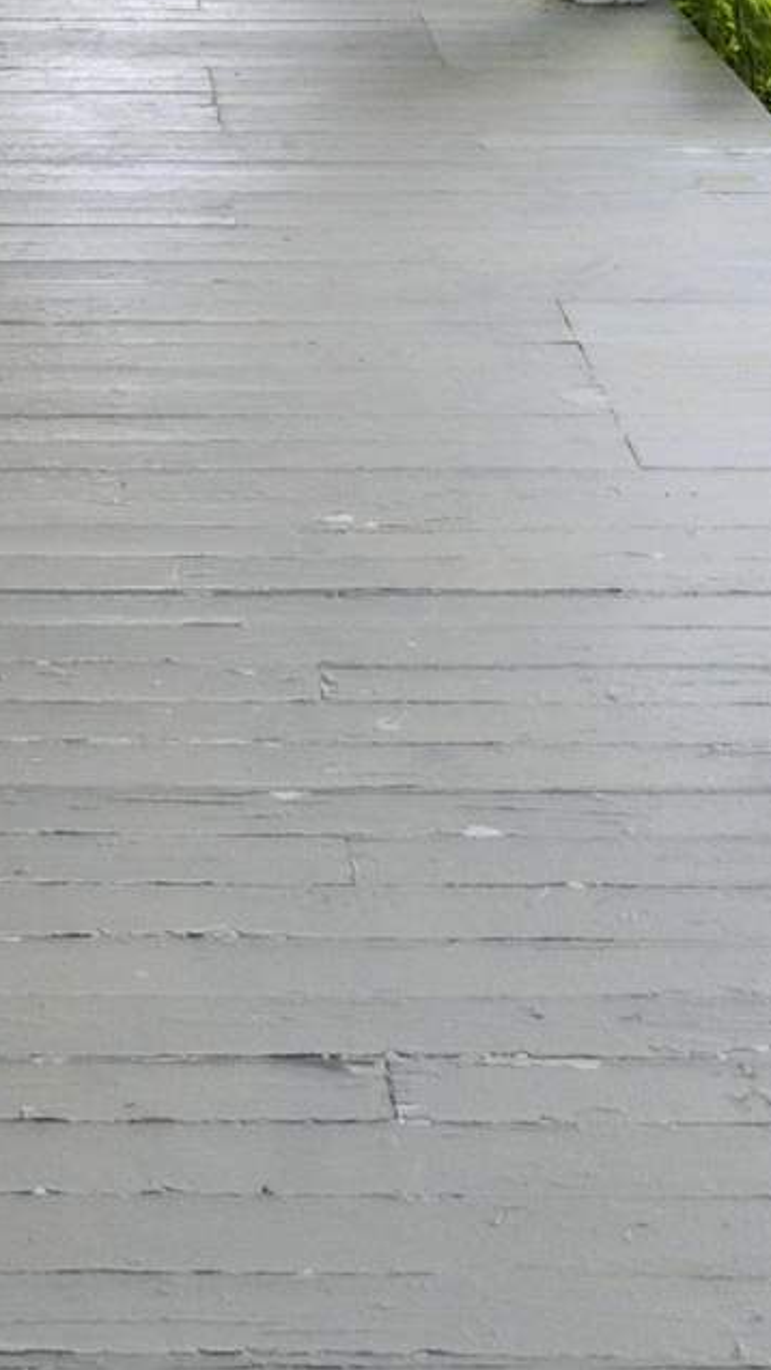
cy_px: -620
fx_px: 2942
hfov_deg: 14.8
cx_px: 80
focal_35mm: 81
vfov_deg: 22.2
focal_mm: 16
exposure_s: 1/320
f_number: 9
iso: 640
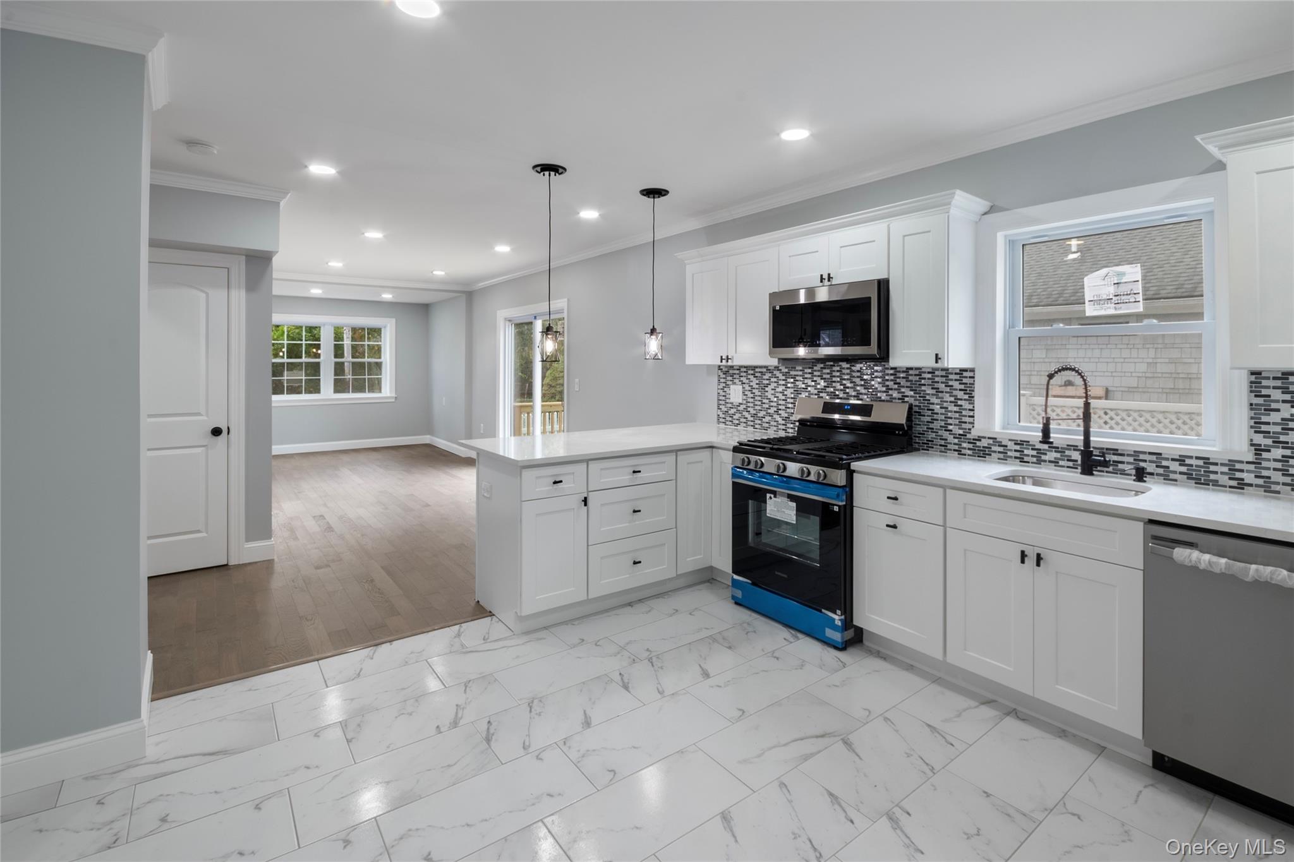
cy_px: 431
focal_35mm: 15
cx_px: 647
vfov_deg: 77.3
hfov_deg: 100.4
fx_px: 539
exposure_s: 1/2.5
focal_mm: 10
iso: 200
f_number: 11
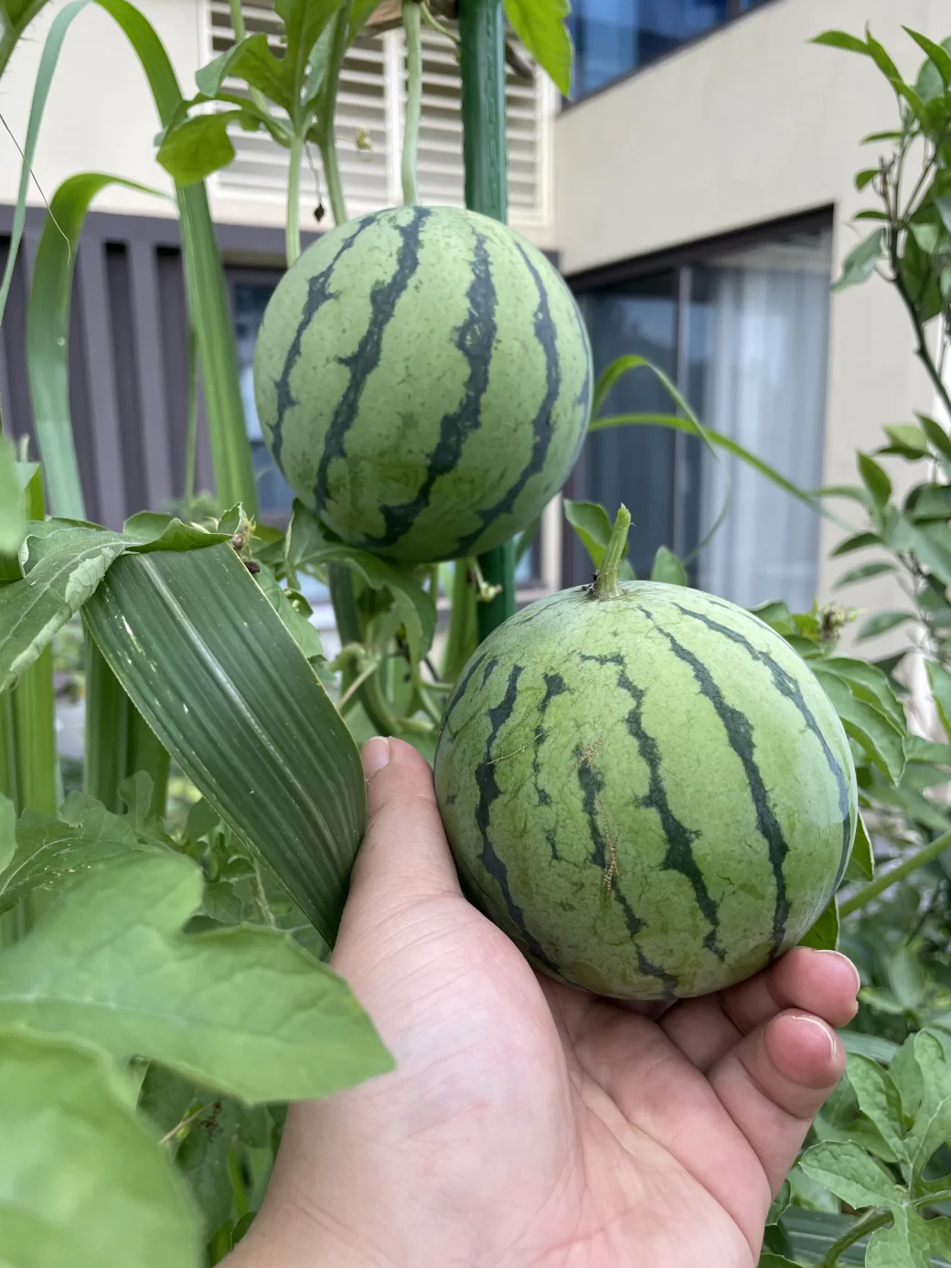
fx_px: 989
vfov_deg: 65.3
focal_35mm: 27
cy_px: 632
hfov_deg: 51.3
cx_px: 486
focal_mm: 4.2
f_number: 1.6
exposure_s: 1/561
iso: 32
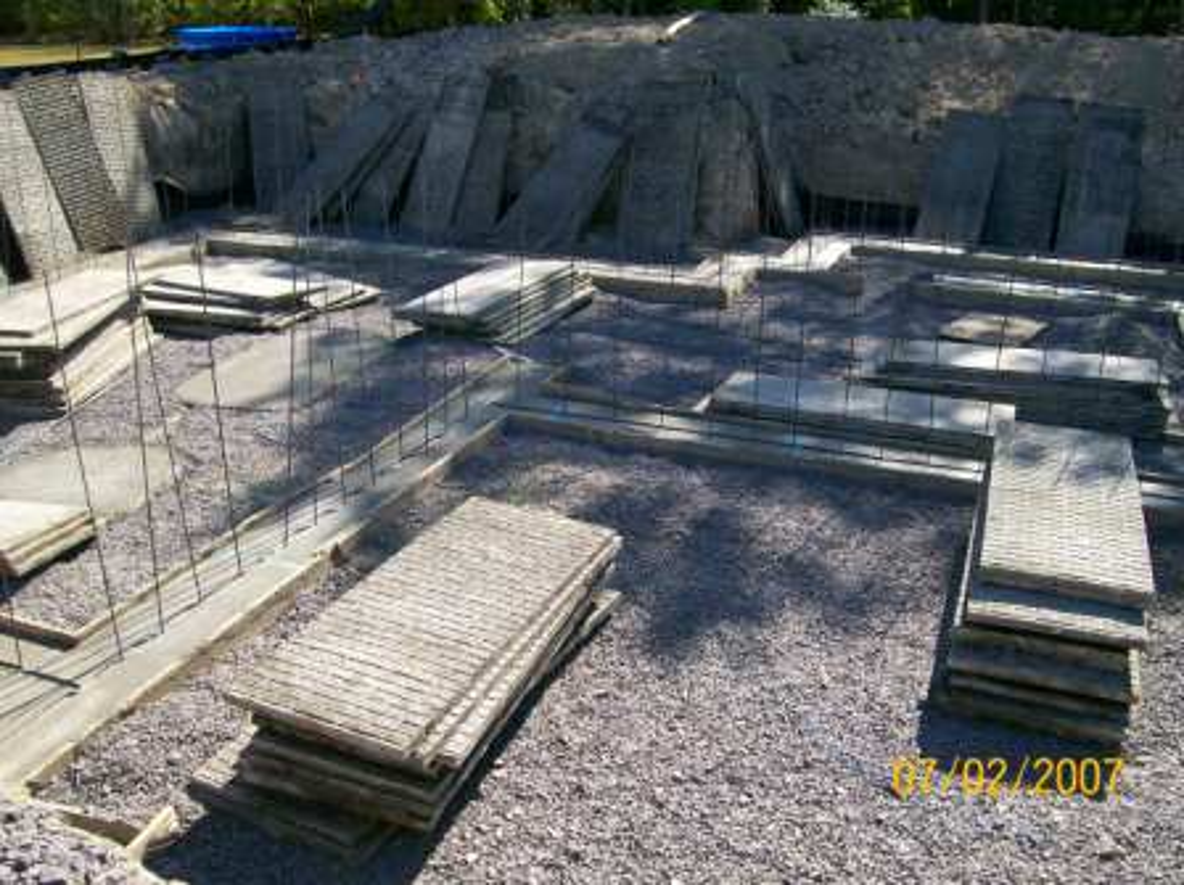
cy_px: 442
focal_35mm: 36
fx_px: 1230
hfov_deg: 51.4
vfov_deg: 39.6
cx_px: 592
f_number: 4.8
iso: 80
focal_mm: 6
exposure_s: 1/329
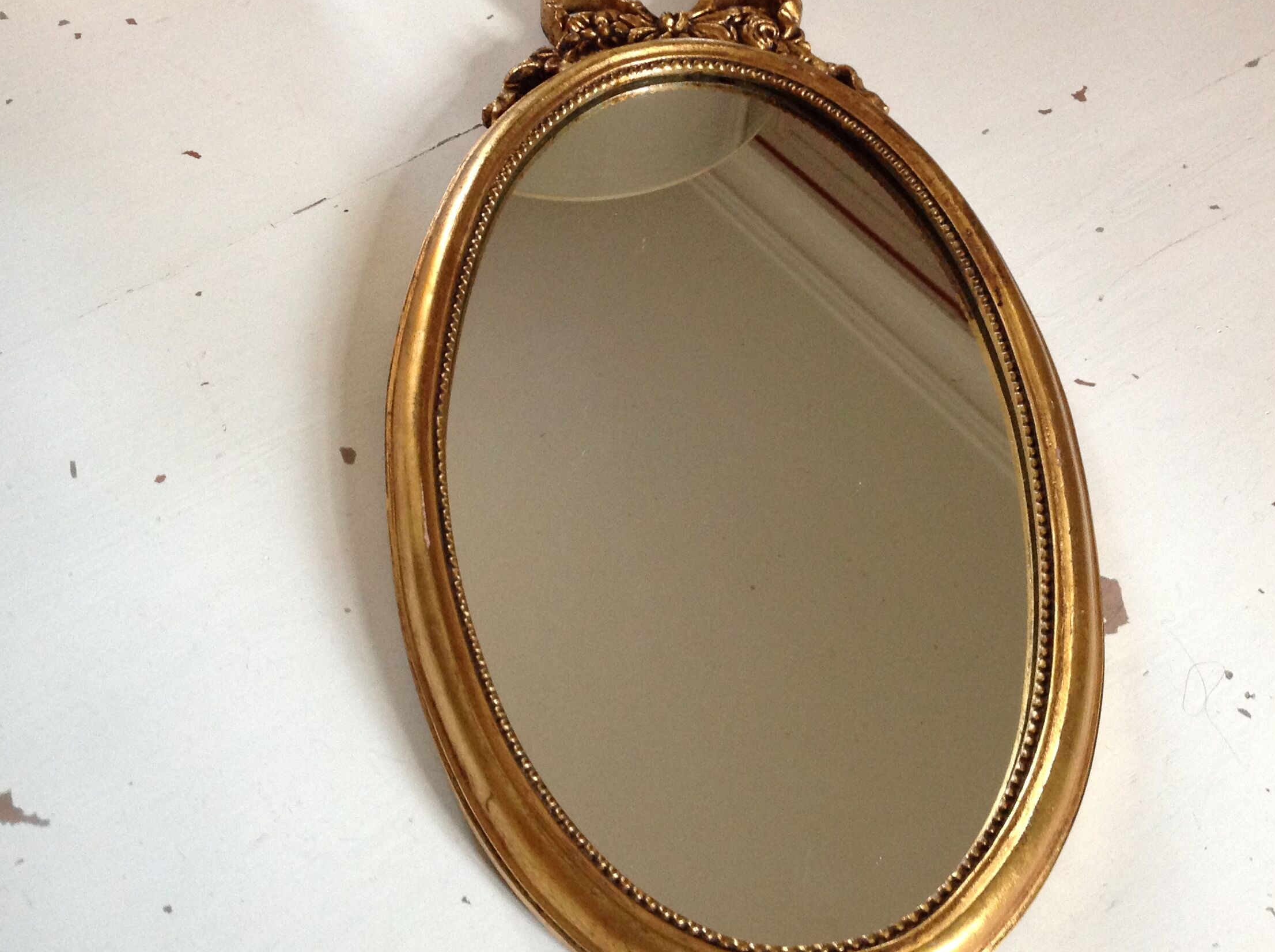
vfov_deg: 35.0
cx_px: 645
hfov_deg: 45.8
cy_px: 468
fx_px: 1508
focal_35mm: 41
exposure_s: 1/15
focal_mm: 4.28
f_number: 2.4
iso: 250
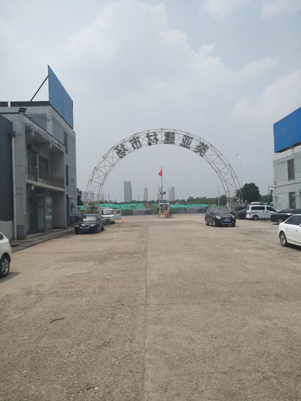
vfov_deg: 76.4
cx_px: 150
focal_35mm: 22
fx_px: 255
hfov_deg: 61.1
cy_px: 200
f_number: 2.2
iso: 100
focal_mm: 3.81
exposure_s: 1/2000
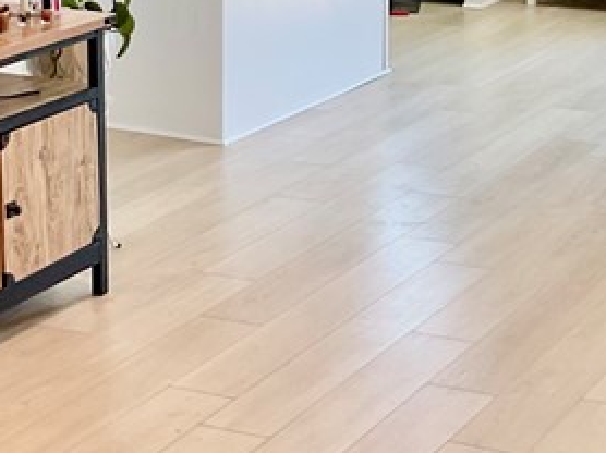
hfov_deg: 18.1
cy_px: -47
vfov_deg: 13.5
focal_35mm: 107
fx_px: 1872
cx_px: 552
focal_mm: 3
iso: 40
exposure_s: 1/120
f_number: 1.8
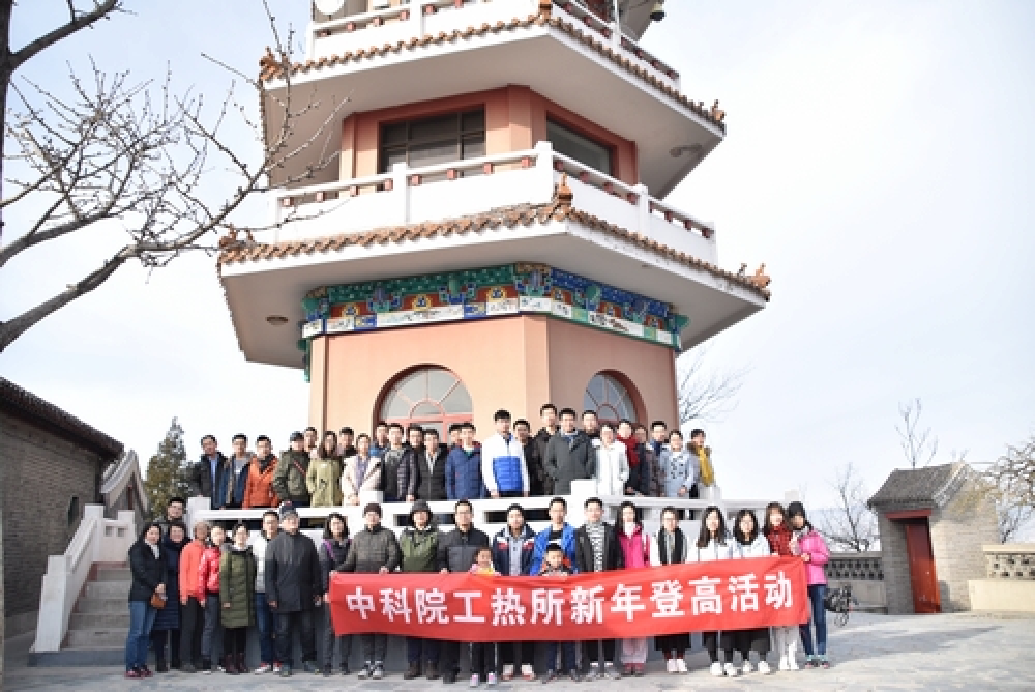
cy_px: 346
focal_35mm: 27
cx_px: 518
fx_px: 777
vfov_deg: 48.0
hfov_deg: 67.4
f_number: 4.5
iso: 500
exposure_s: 1/1250
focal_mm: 18
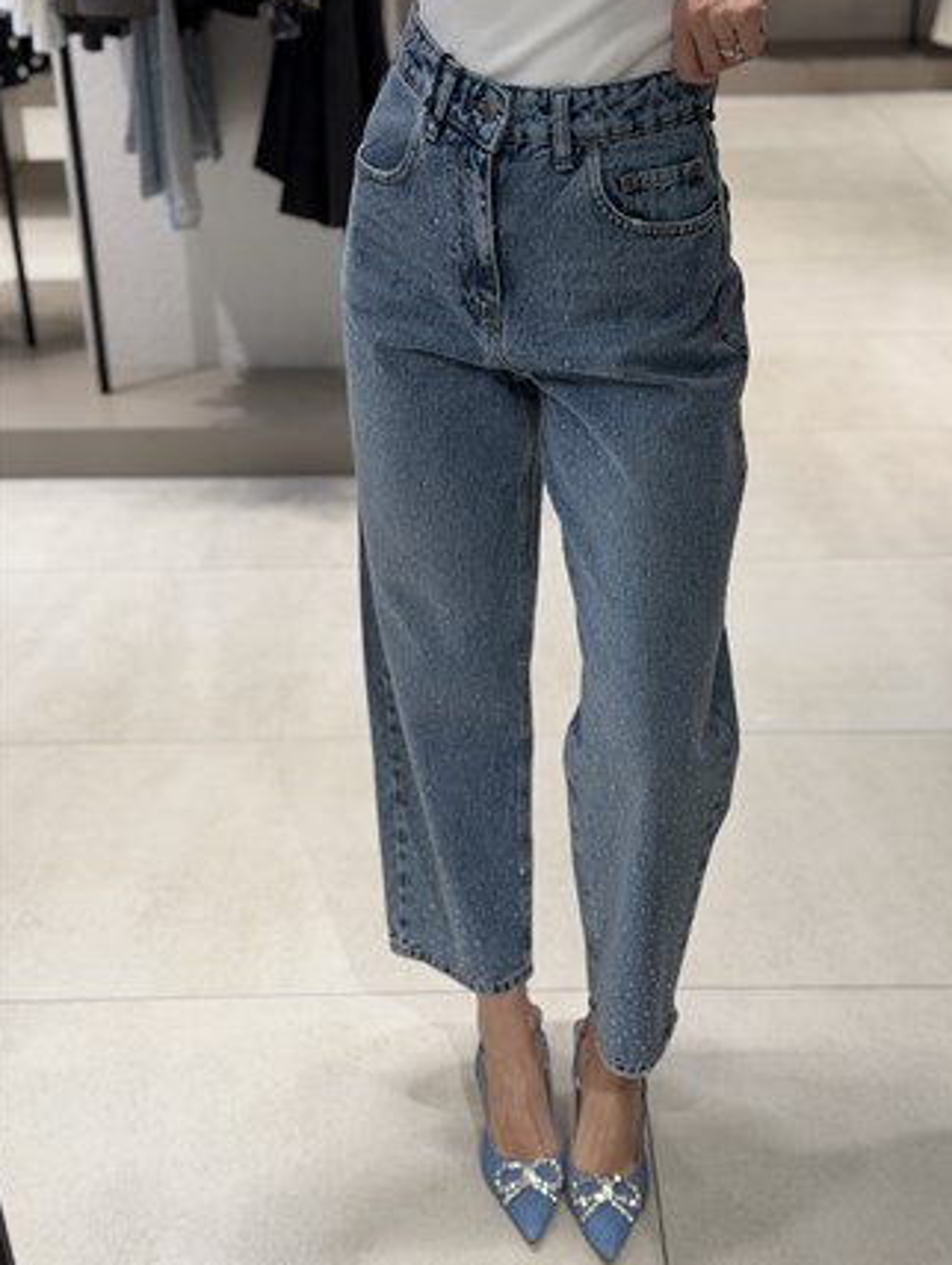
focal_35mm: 50
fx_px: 1830
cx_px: 486
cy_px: 621
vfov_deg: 38.1
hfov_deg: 29.2
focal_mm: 6.76
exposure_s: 1/121
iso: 50
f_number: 1.78
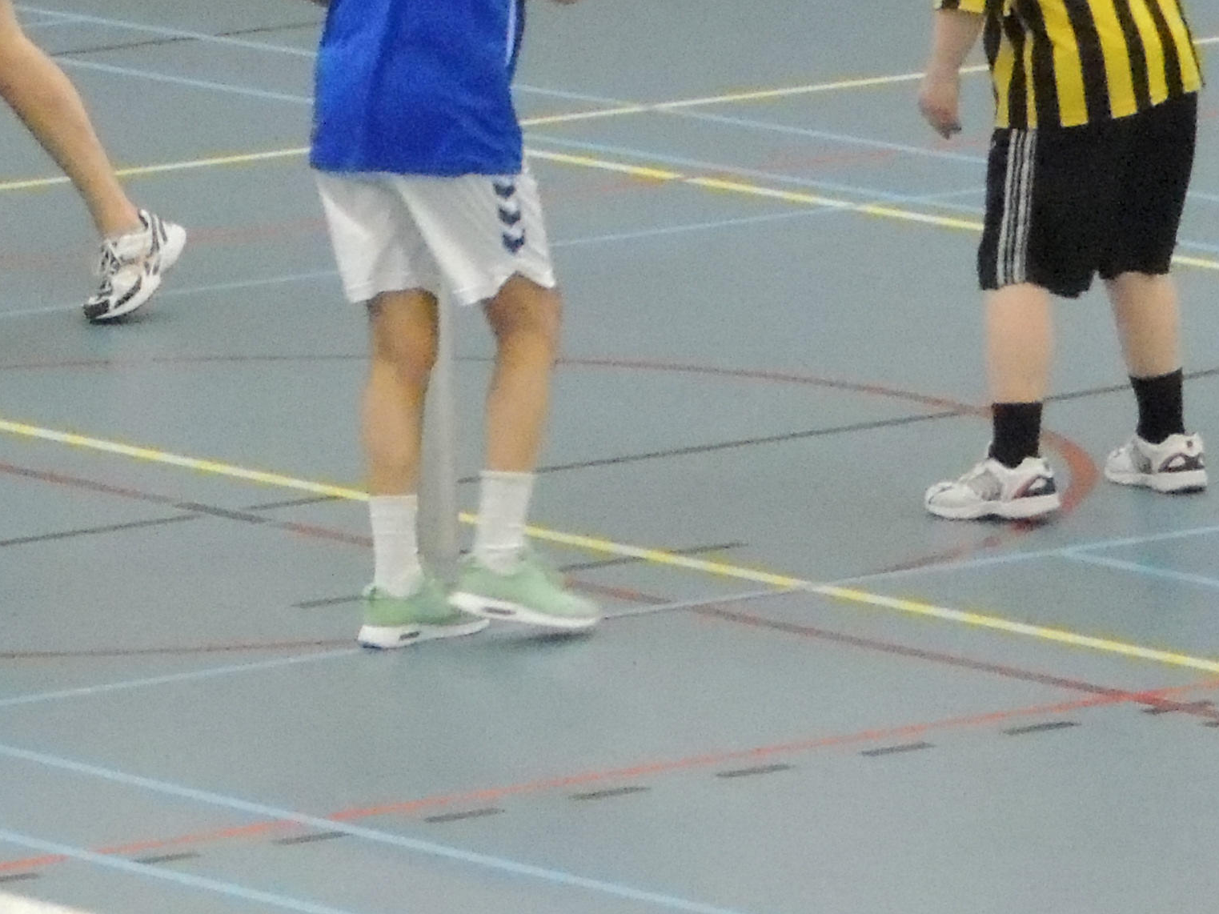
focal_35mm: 469
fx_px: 16515
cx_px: 172
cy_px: -263
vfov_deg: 3.2
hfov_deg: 4.2
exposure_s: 1/160
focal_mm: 27.6
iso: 3200
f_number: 4.4
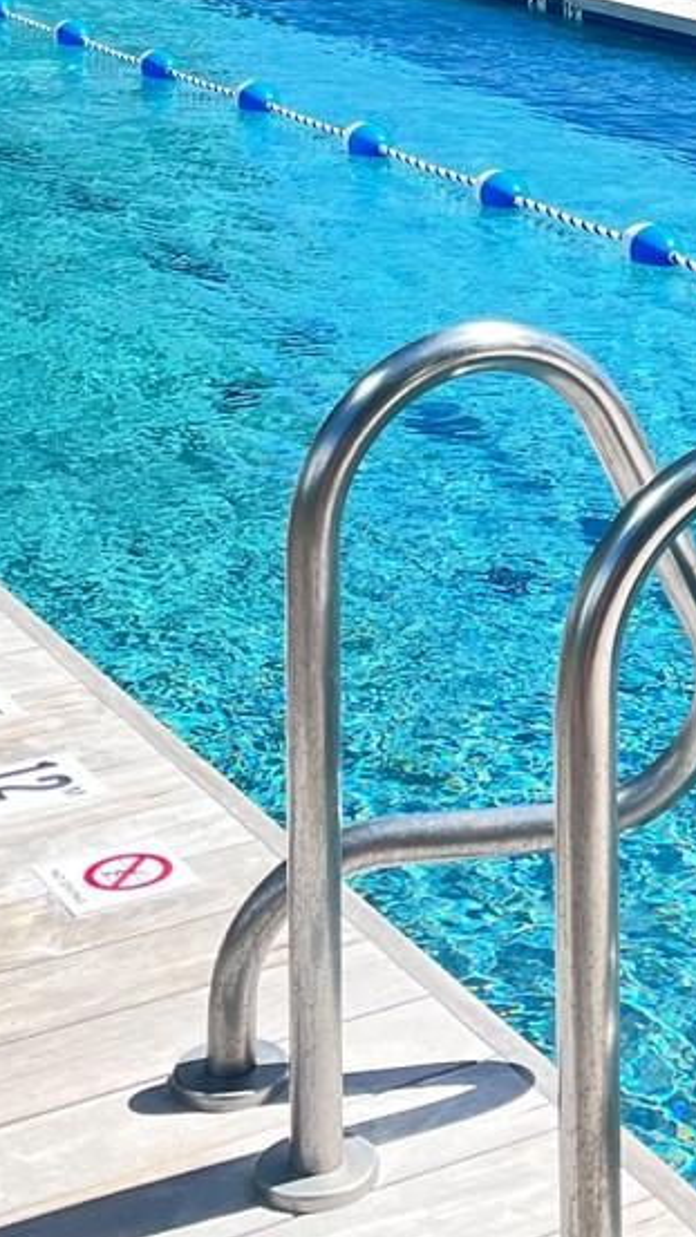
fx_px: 2691
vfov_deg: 25.2
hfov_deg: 14.3
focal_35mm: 82
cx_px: 835
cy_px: 145
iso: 50
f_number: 1.6
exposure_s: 1/1422
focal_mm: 5.1
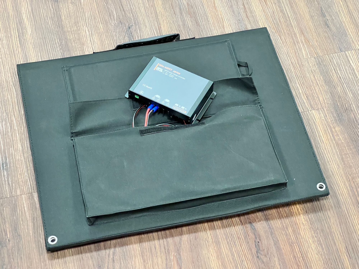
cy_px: 134
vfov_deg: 19.1
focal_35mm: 77
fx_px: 799
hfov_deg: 25.3
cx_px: 180
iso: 640
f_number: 2.8
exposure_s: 1/50
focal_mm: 9
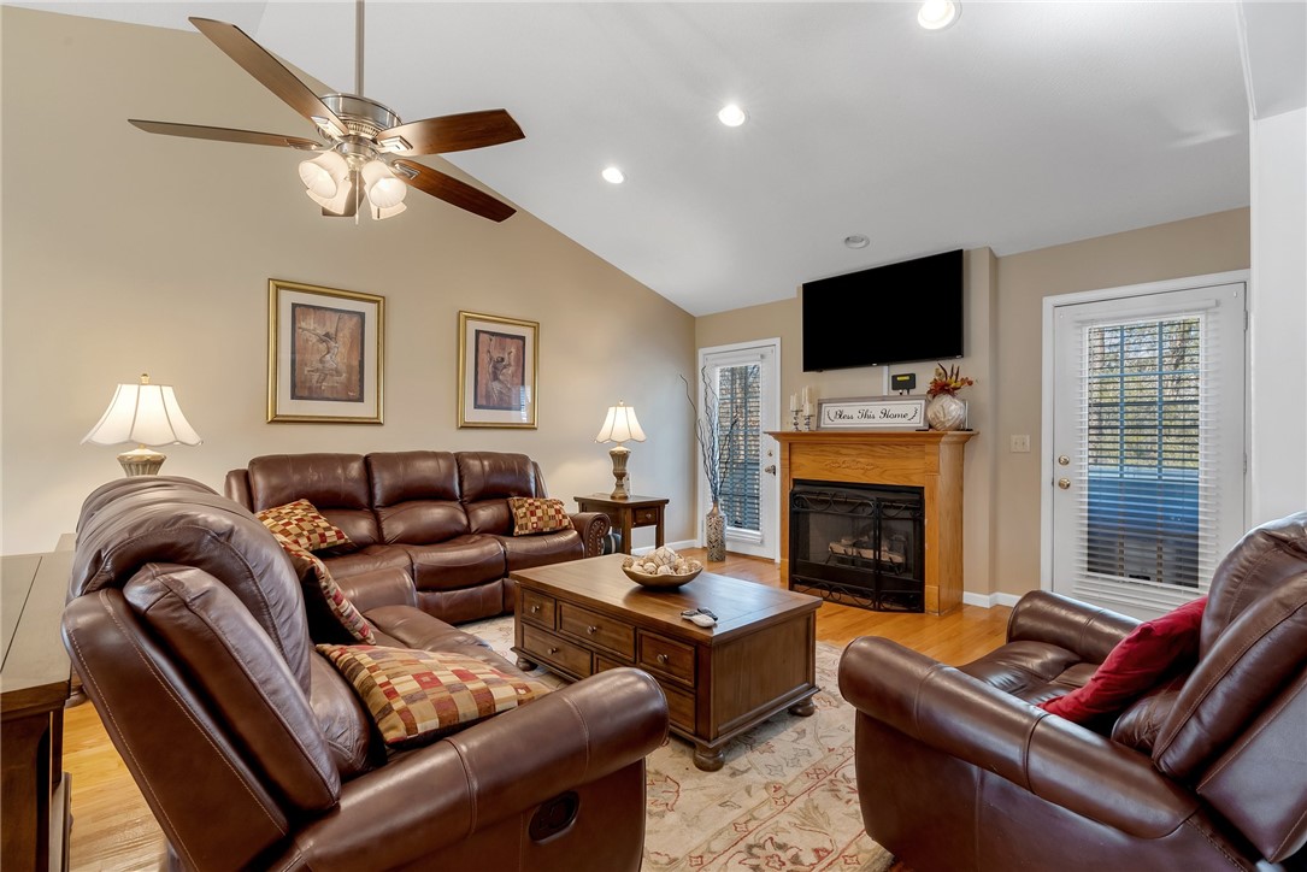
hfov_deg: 96.7
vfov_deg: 73.8
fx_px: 581
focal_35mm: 16
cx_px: 654
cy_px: 436
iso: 200
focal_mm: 16
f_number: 13
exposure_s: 1/2.5
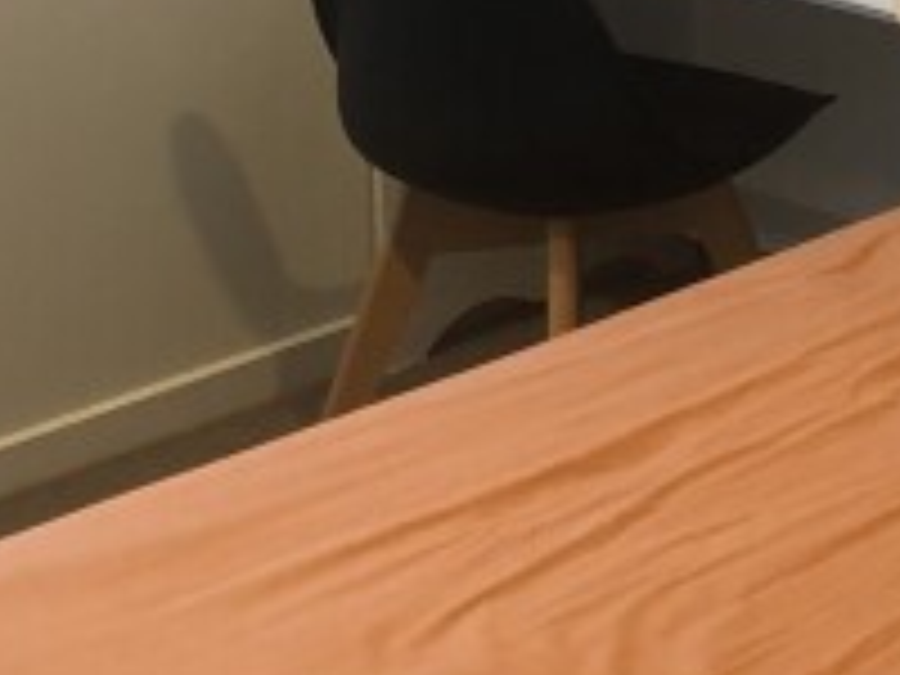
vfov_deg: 12.5
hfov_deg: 15.5
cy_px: -360
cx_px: 1526
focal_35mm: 112
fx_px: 2912
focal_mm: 3.99
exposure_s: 1/17
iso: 32
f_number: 1.8
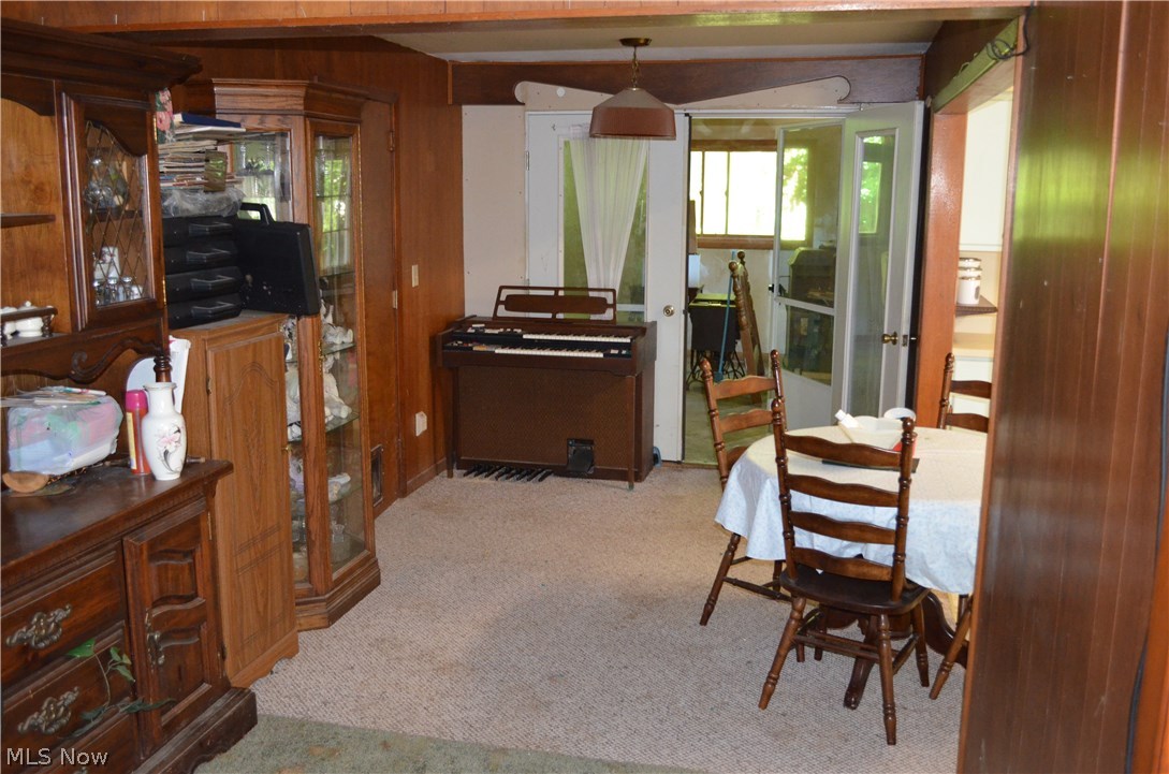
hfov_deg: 57.3
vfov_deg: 39.8
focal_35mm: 33
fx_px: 1069
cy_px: 387
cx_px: 584
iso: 2500
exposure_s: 1/60
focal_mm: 22
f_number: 4
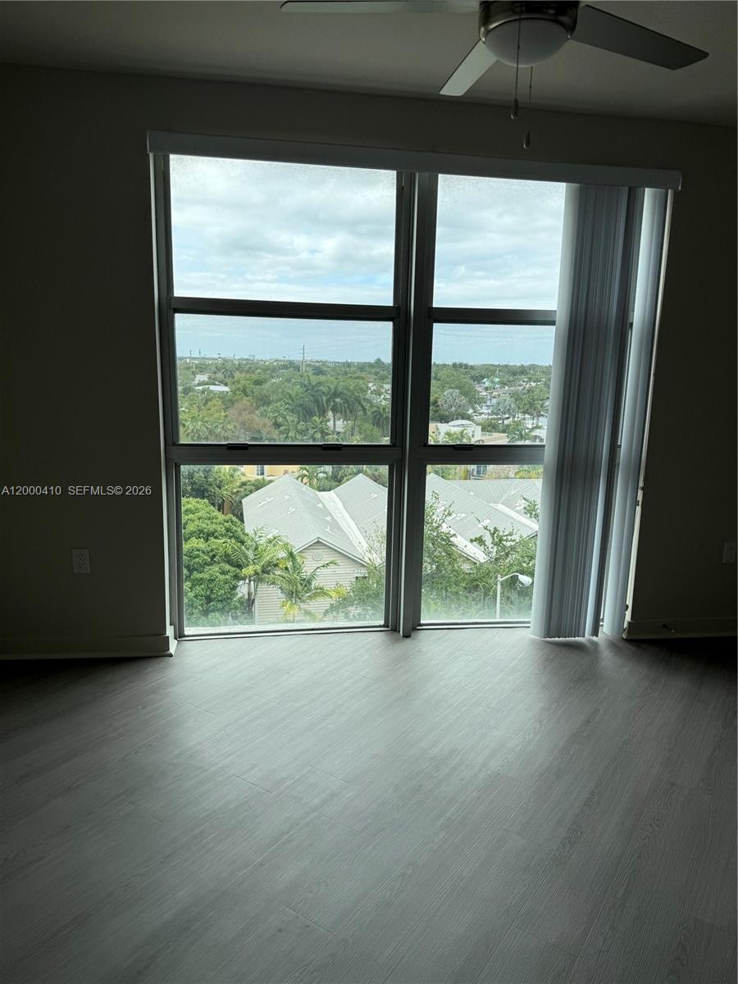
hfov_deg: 56.8
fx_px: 682
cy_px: 492
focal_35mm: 24
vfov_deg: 71.6
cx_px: 369
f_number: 1.78
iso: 80
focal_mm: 6.76
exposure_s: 1/1437
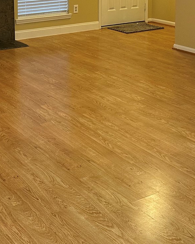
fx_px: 469
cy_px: -5
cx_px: 49
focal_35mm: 65
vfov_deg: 27.3
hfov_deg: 23.3
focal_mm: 6.86
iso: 200
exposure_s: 1/60
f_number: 1.78
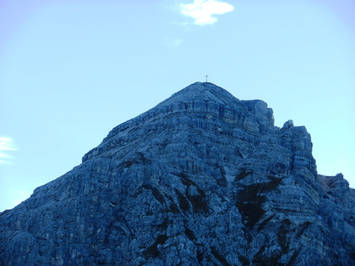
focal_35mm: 165
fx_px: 1692
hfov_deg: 12.0
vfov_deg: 9.0
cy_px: 133
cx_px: 178
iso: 160
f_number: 5.3
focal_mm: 29.7
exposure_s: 1/320
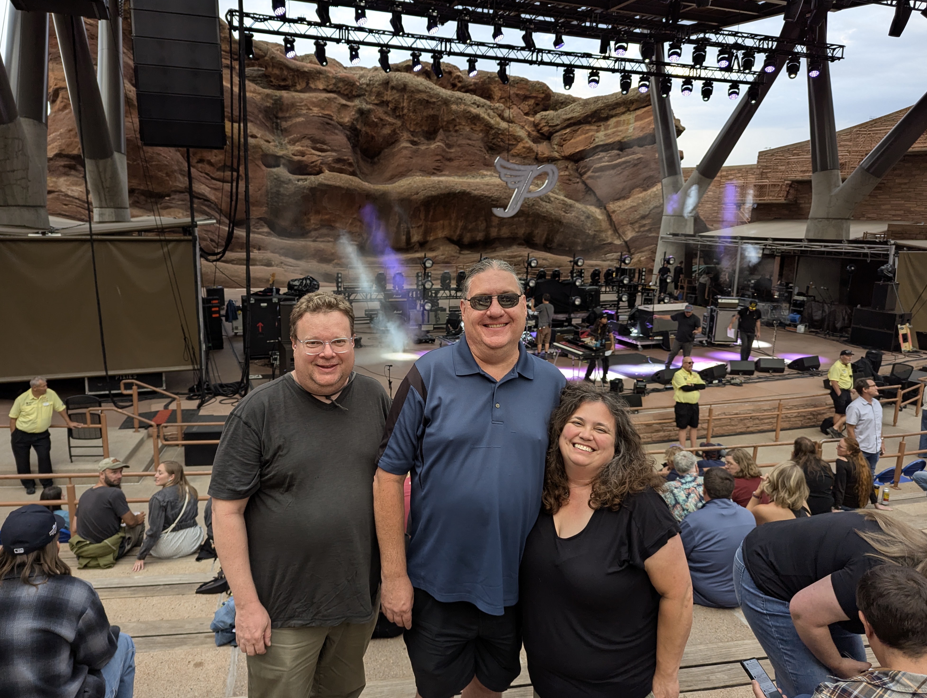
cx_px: 453
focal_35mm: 25
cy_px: 348
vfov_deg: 55.0
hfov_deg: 69.3
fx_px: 670
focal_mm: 6.81
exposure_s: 1/182
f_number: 1.85
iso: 134
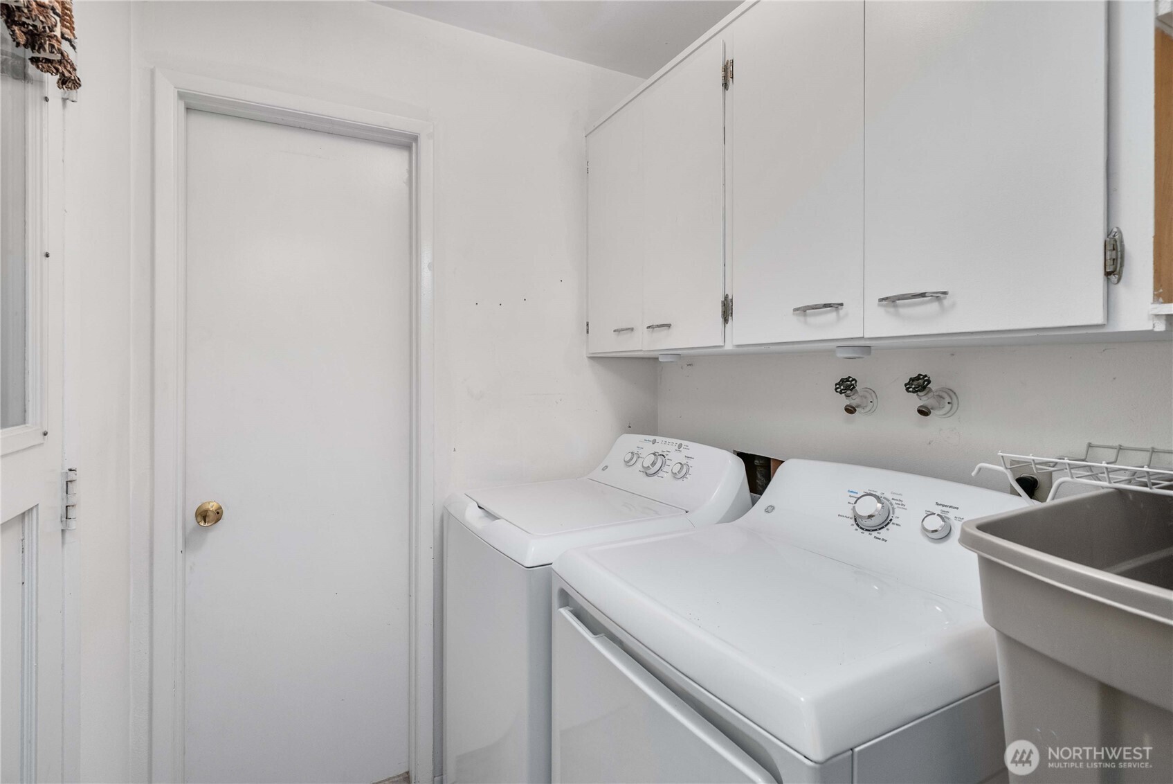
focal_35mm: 16
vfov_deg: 73.8
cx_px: 586
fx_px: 522
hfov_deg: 96.7
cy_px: 392
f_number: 7.1
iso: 1000
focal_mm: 16
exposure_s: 1/8
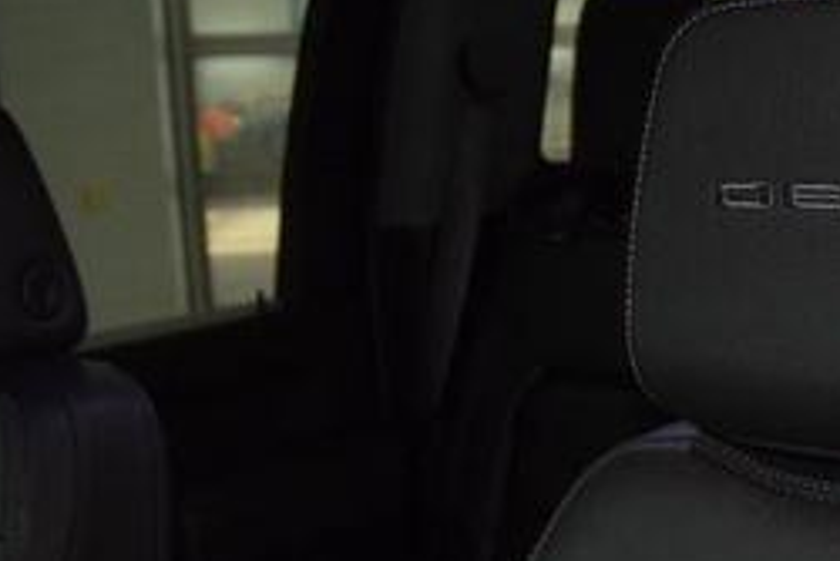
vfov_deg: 19.7
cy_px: 358
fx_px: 1611
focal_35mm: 69
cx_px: 884
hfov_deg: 27.2
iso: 1250
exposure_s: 1/80
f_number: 3.5
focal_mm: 18
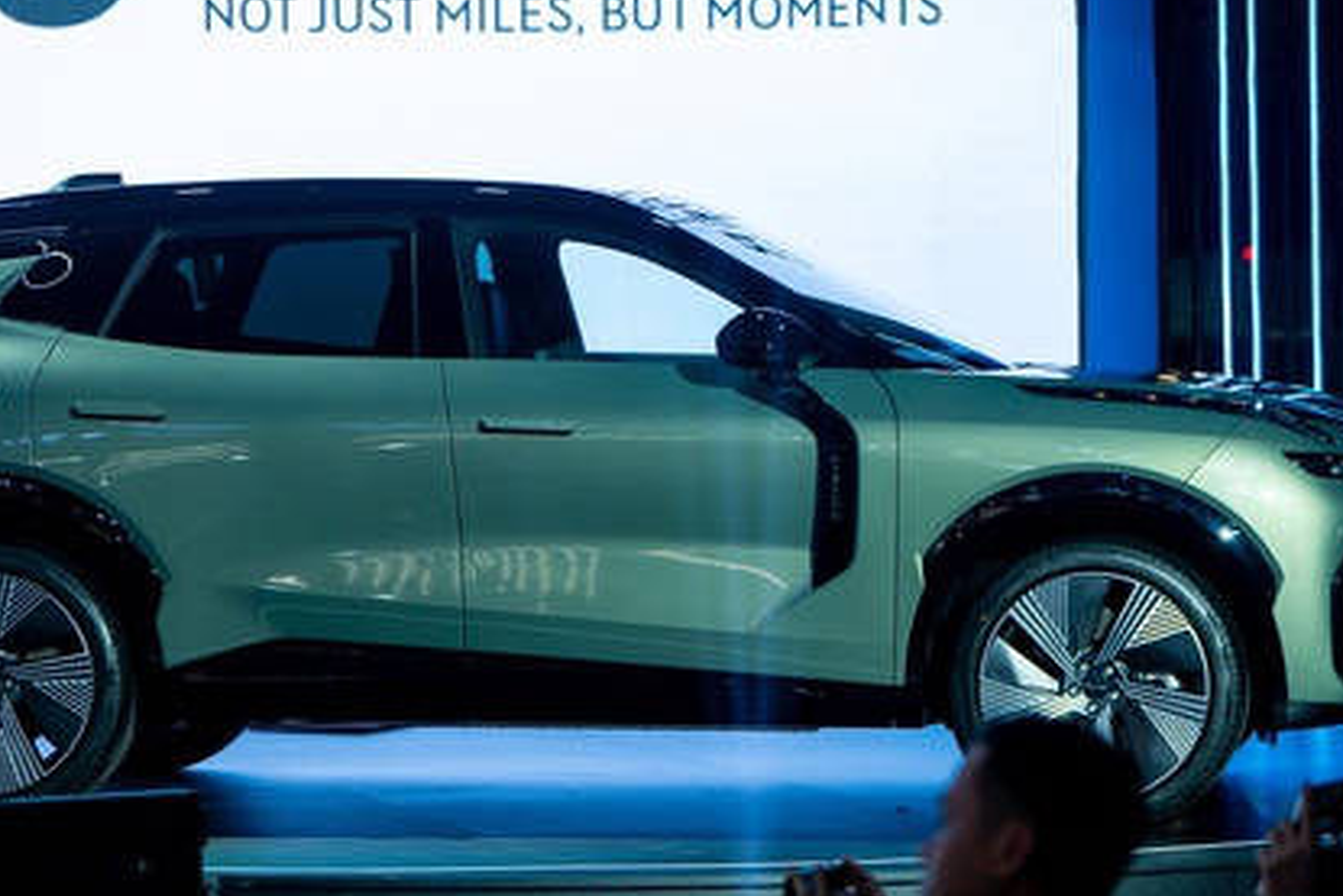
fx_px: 5933
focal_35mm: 159
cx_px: 560
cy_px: 225
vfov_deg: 8.6
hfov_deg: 12.9
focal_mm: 103
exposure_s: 1/125
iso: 320
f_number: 3.2
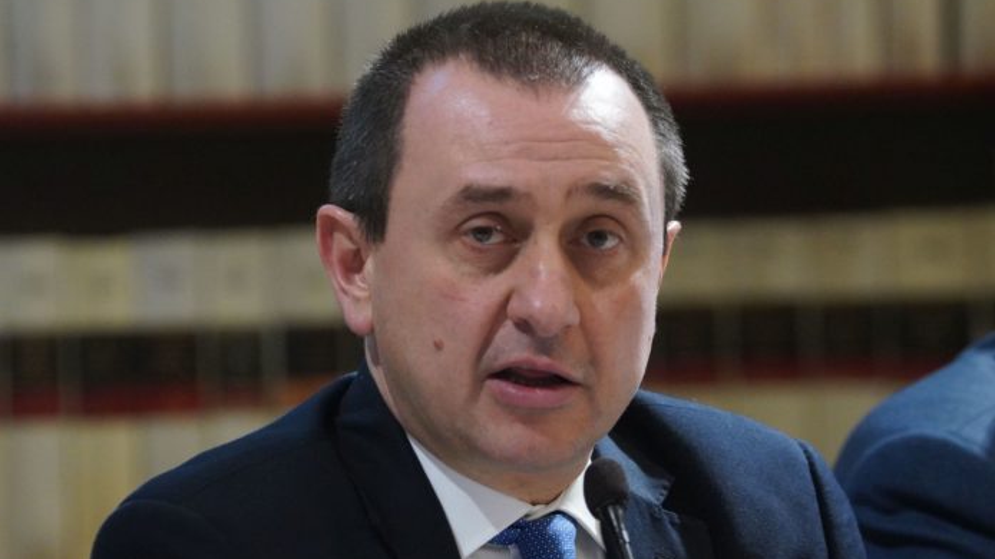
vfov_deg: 3.9
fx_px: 8177
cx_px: 498
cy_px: 290
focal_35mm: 310
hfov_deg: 7.0
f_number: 4.5
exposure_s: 1/125
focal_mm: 197
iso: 6400
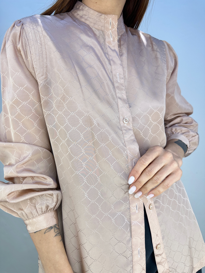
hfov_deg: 56.8
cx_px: 102
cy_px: 136
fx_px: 190
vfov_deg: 71.6
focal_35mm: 24
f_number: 1.78
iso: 80
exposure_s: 1/475
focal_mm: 6.86
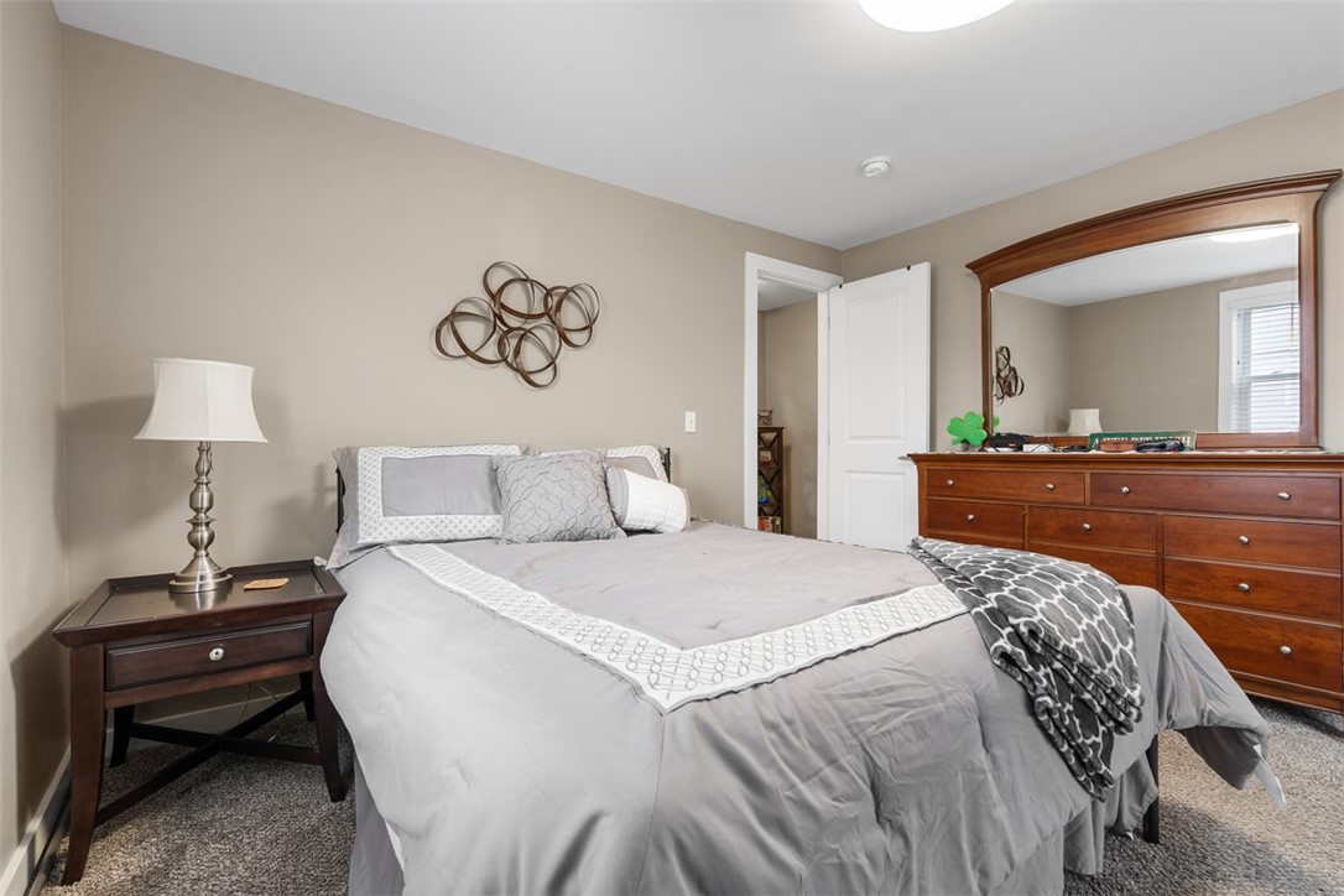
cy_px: 448
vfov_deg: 73.7
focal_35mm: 16
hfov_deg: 96.7
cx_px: 672
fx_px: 597
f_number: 8
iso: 400
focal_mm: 16
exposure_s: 1/2
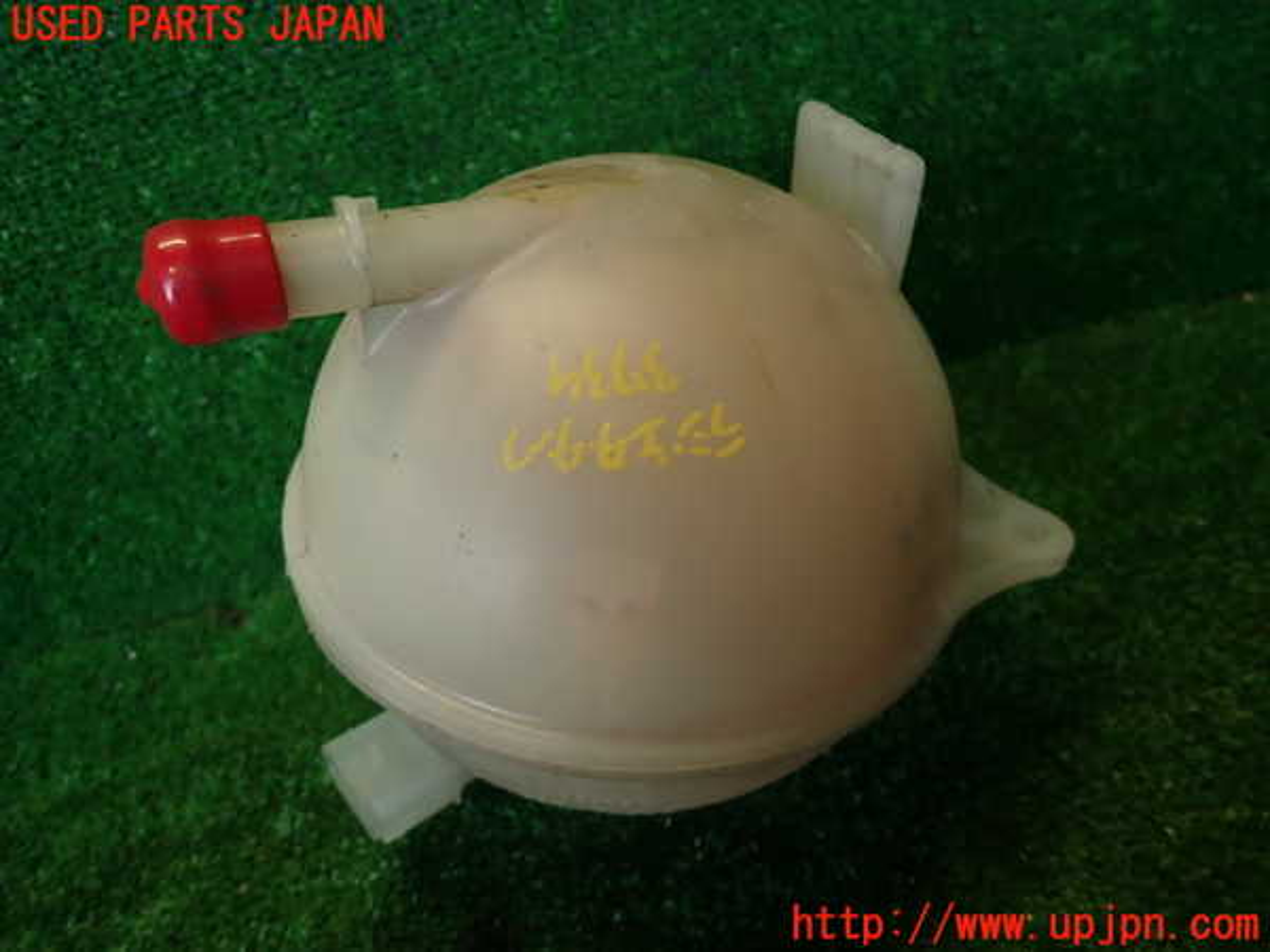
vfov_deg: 54.9
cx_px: 635
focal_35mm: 25
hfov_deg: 69.4
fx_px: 917
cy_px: 476
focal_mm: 4.5
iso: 100
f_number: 2
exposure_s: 1/60
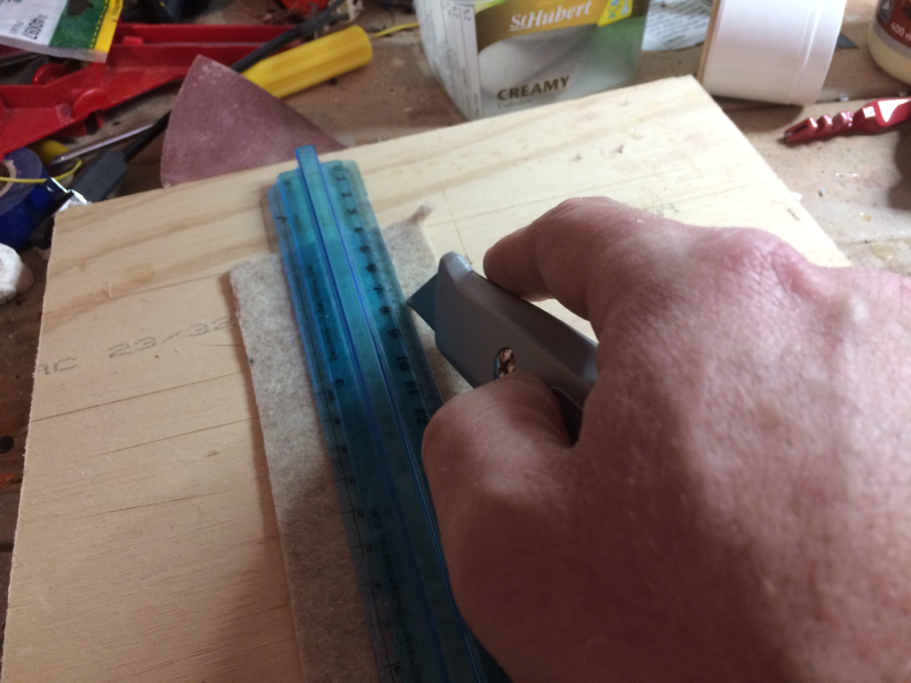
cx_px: 456
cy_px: 342
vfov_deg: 48.2
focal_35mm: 29
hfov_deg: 61.7
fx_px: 763
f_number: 2.2
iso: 125
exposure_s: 1/30
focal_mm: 4.15
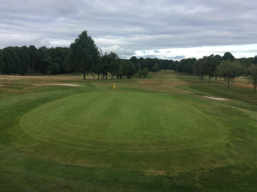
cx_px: 128
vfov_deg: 44.1
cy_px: 96
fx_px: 237
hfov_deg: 56.9
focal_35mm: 32
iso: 32
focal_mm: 3.3
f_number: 2.4
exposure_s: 1/590
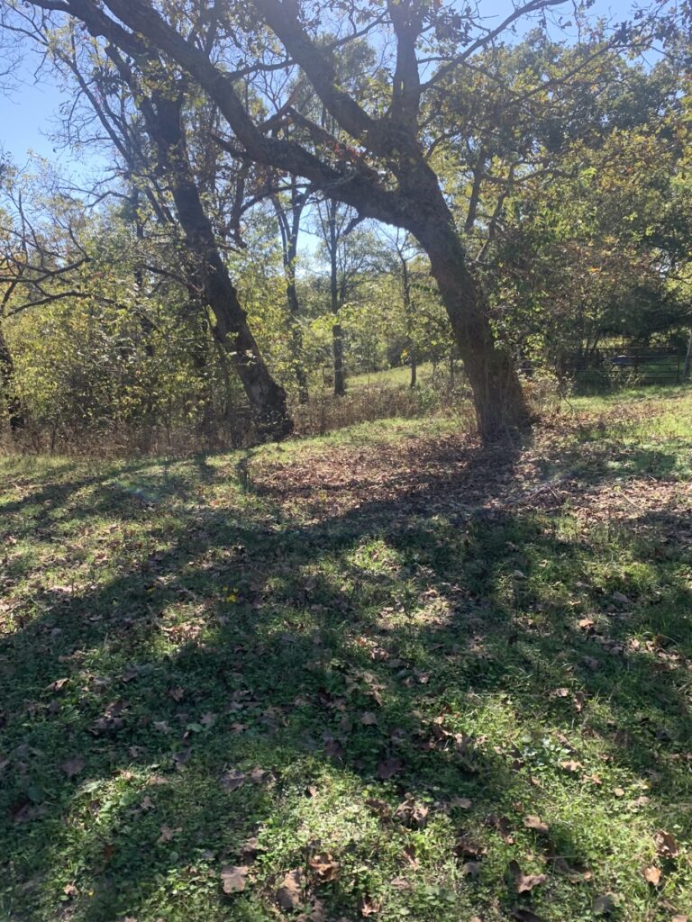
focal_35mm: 26
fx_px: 693
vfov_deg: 67.3
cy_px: 461
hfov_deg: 53.1
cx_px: 346
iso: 25
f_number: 1.8
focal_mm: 4.25
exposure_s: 1/428
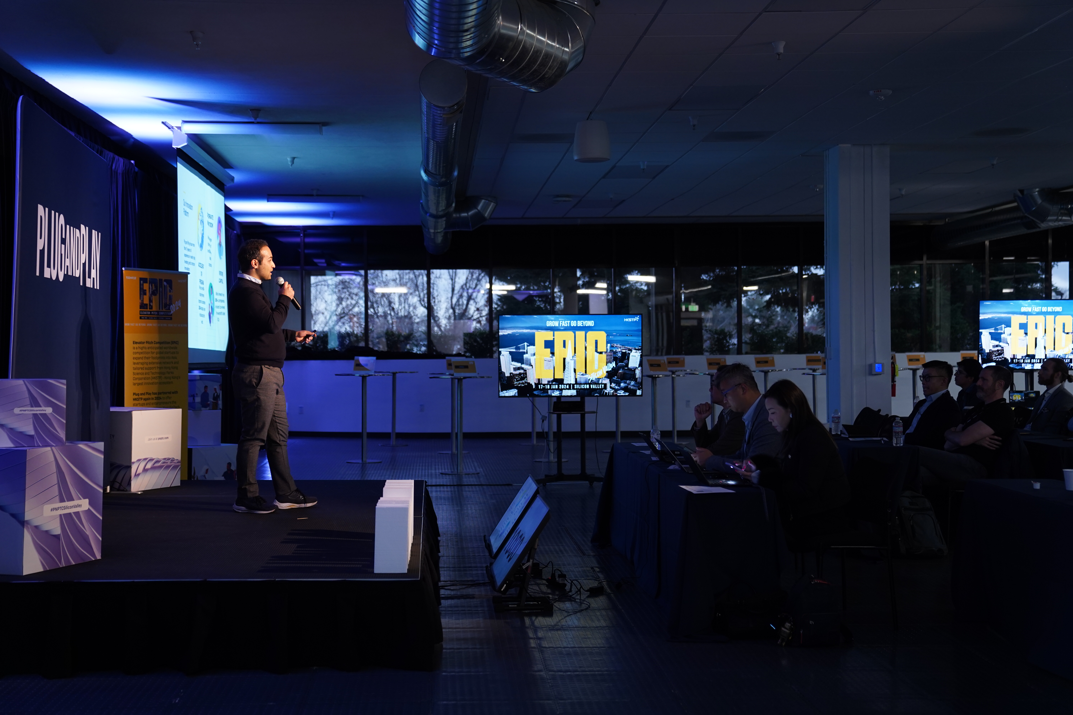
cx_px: 536
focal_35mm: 50
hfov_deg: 39.6
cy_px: 358
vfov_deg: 27.0
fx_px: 1490
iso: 1250
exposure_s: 1/125
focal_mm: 50
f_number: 2.8
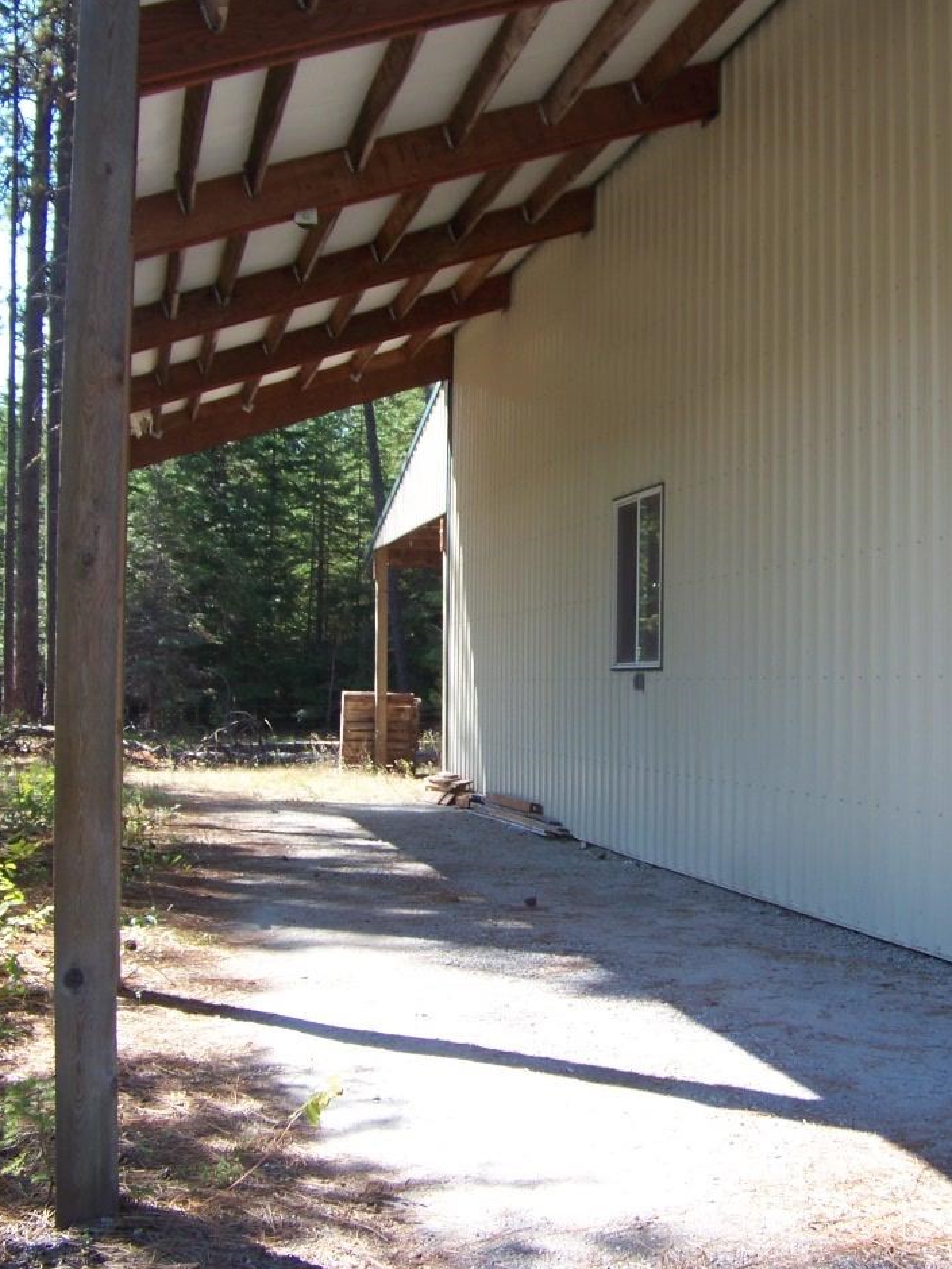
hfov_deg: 29.4
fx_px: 1797
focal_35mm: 49
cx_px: 652
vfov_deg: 38.9
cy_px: 622
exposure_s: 1/160
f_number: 2.8
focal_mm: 5.85
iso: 64
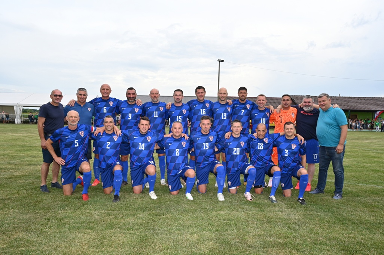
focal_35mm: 29
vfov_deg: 44.9
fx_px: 309
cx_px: 192
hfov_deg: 63.7
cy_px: 128
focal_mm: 29
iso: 160
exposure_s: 1/160
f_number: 6.3
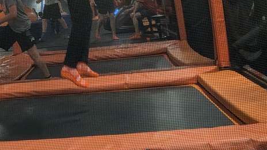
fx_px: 411
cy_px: -65
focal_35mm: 58
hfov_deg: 34.9
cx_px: 55
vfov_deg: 18.7
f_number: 1.7
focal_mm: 4.53
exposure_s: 1/120
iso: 82
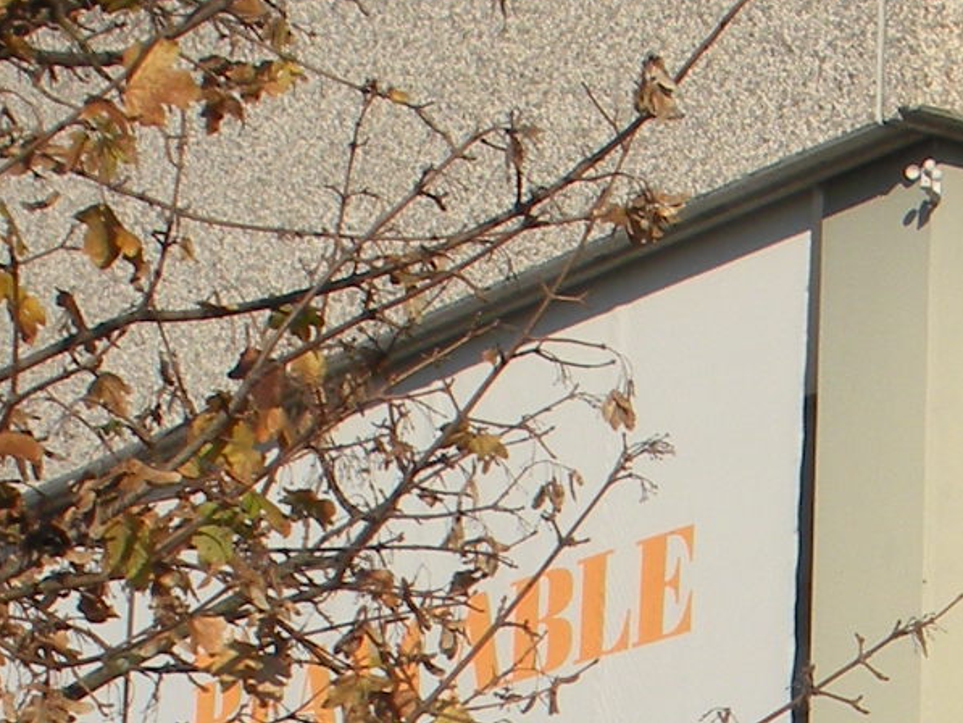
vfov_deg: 9.6
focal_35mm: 152
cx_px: 1258
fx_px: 4229
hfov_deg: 12.6
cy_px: 834
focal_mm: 6.3
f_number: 5.6
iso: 64
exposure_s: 1/460
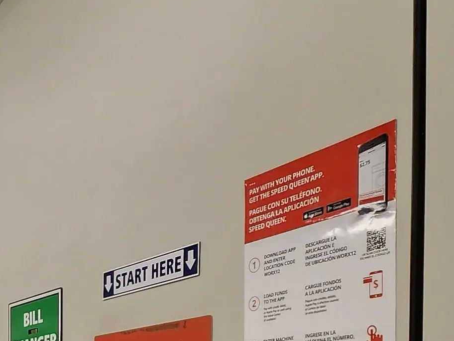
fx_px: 748
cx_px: -375
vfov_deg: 23.0
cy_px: 437
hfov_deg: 21.3
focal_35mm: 57
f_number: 2.2
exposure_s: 1/60
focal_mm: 2.2
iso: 80
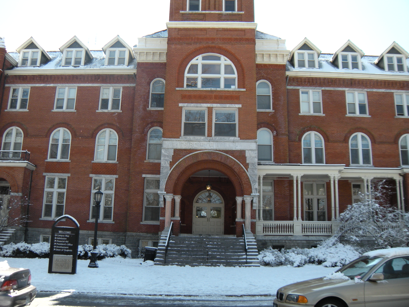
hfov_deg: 52.6
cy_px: 154
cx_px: 204
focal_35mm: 35
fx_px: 414
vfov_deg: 40.7
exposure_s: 1/240
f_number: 3.8
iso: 64
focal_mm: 5.9
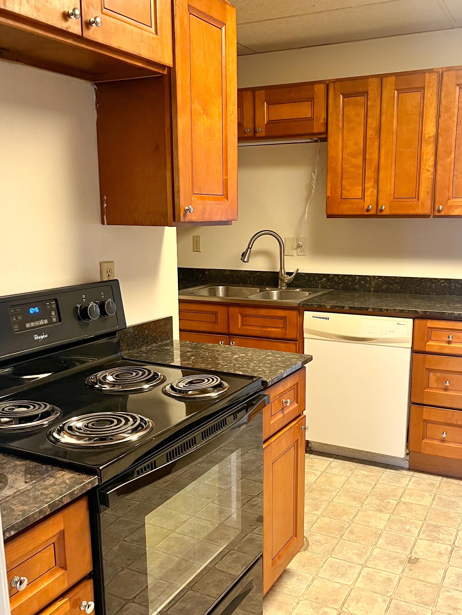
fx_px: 587
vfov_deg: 55.3
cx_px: 268
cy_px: 333
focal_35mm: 33
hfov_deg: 42.8
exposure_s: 1/60
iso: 320
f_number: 1.6
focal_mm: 5.1
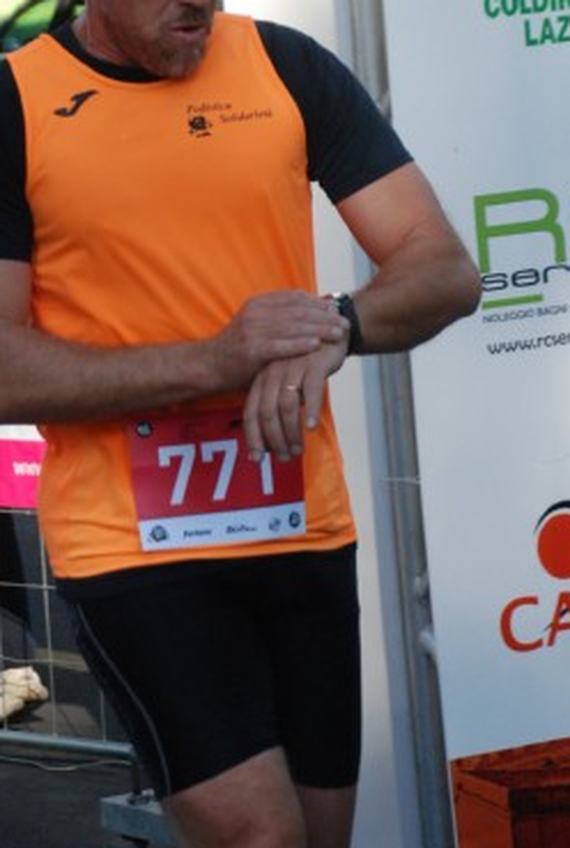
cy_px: 283
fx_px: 4317
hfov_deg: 7.5
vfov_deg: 11.2
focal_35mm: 183
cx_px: 144
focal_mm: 75
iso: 1000
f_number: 5.6
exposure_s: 1/400
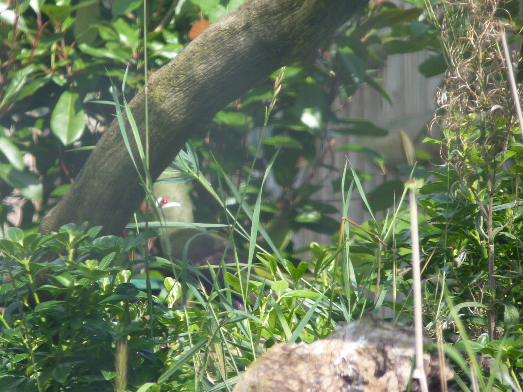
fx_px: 7343
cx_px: 262
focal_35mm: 486
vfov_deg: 3.1
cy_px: 196
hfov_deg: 4.1
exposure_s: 1/125
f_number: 4.4
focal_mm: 86.4
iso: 80
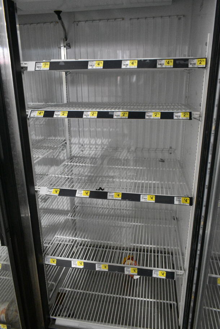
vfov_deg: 67.3
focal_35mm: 27
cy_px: 164
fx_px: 247
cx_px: 110
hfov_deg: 48.0
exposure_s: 1/200
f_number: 7.1
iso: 6400
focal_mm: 18
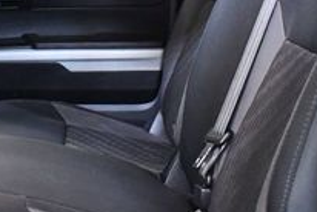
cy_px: 81
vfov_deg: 12.3
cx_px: 38
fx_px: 988
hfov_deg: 18.0
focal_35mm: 112
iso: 4000
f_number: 3.5
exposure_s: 1/60
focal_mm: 18
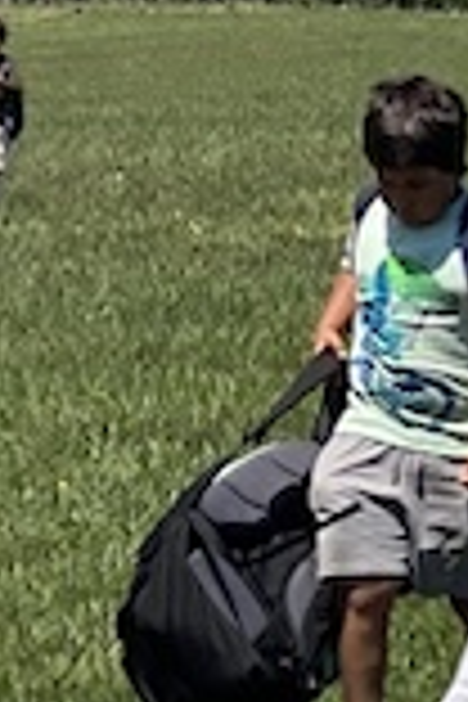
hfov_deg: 4.0
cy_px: -644
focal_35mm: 347
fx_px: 6766
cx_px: 230
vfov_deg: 5.8
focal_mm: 6
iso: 20
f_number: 2
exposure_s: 1/1370
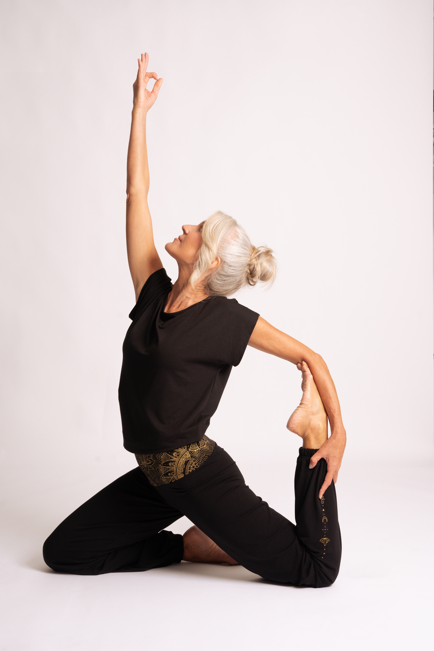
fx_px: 904
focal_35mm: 50
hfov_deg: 27.0
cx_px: 217
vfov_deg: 39.6
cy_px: 326
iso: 250
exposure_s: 1/160
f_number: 9
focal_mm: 50
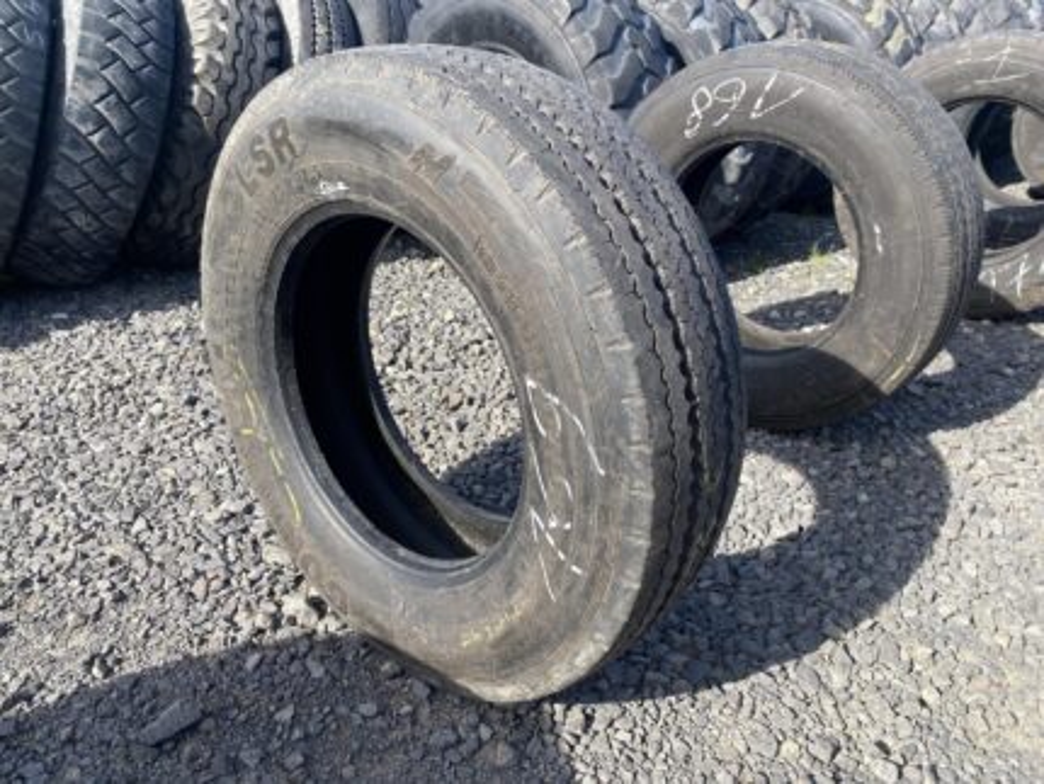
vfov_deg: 53.1
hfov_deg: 67.3
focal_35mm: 26
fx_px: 785
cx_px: 522
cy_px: 392
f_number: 1.8
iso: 32
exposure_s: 1/799
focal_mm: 4.25
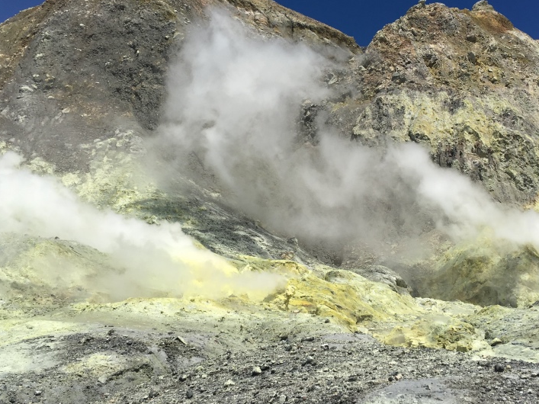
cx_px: 315
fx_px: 638
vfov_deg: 34.9
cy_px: 145
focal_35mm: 41
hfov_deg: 45.6
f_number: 2.2
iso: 25
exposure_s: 1/3663
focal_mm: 4.15
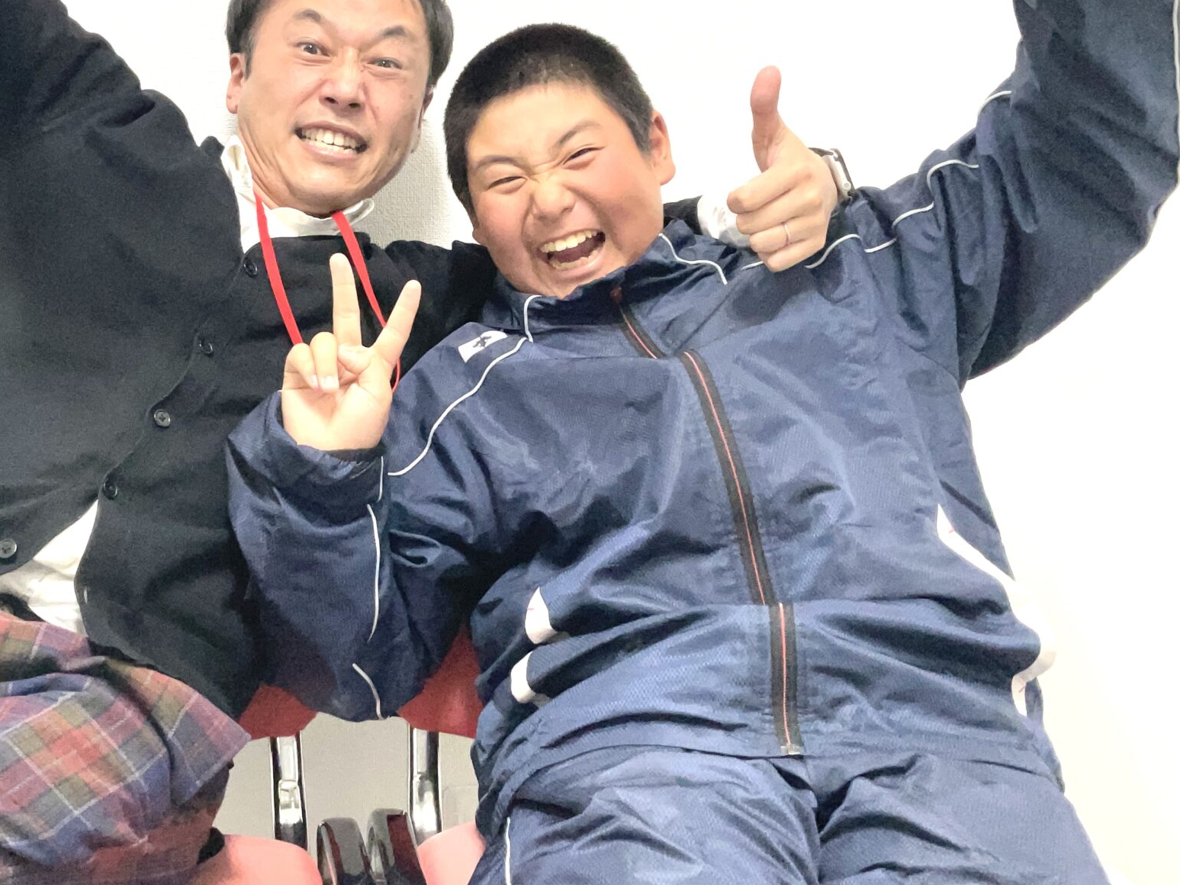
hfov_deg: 39.1
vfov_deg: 30.2
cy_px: 386
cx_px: 380
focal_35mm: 48
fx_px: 1636
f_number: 1.8
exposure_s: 1/60
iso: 125
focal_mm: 3
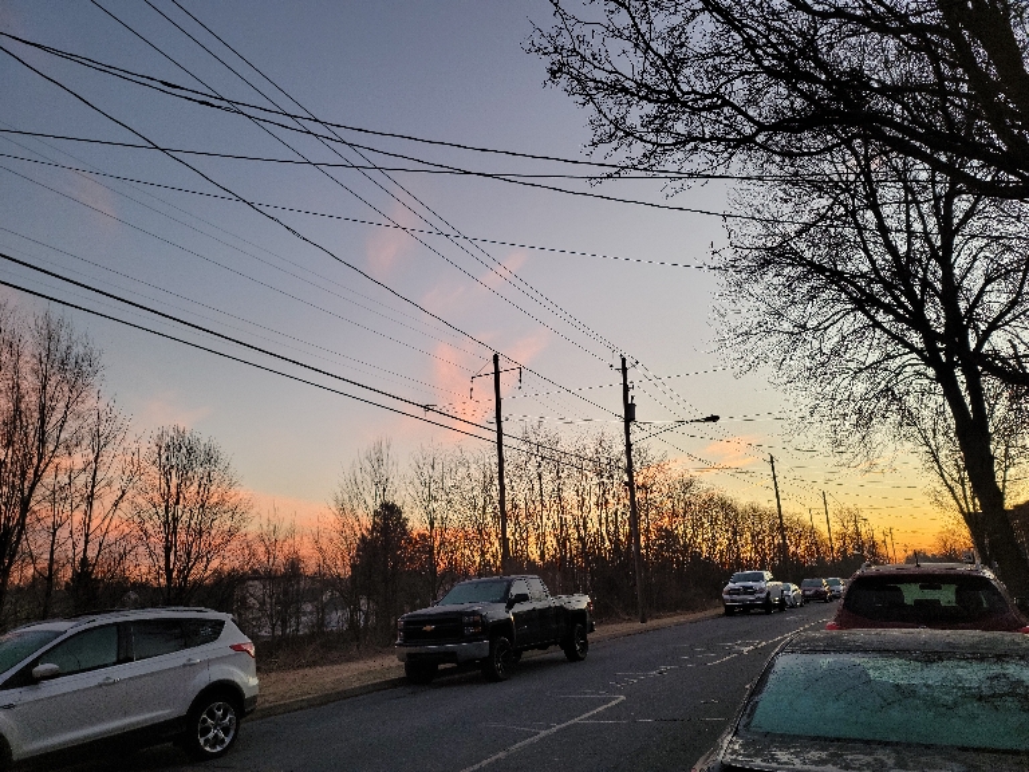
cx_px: 514
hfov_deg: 69.4
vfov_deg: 54.9
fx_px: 743
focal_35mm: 25
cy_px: 386
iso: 25
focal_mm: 7
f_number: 1.8
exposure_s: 1/60
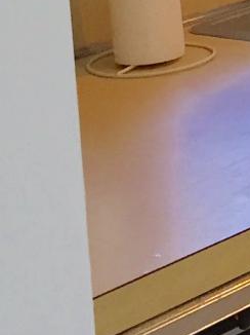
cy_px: -214
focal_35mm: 178
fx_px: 1716
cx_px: 588
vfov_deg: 10.6
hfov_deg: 7.8
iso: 32
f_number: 2.2
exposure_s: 1/30
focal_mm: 4.15
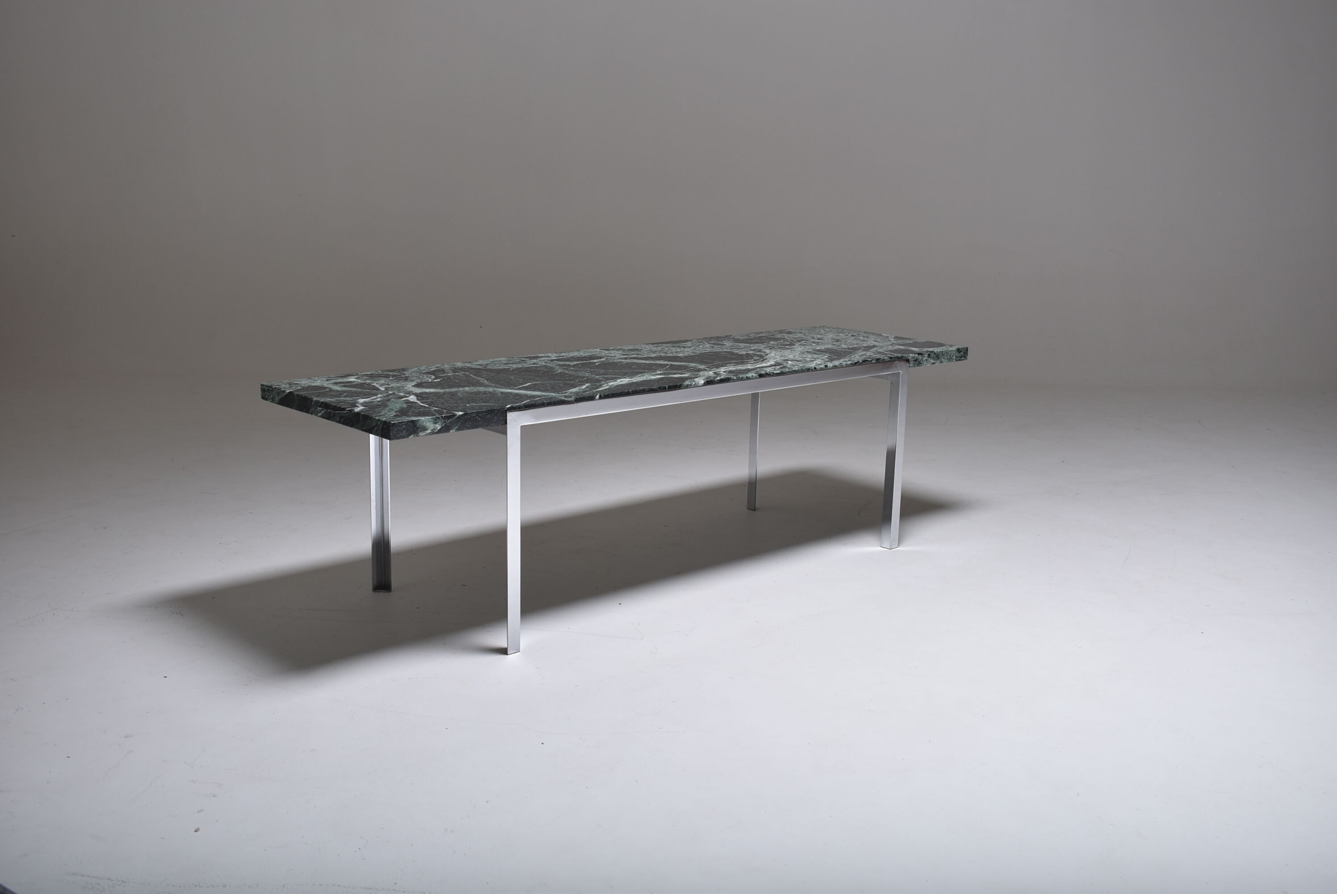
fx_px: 1338
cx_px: 668
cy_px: 447
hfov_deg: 53.1
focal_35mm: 36
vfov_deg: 36.9
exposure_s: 1/200
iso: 100
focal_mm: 24
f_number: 5.6
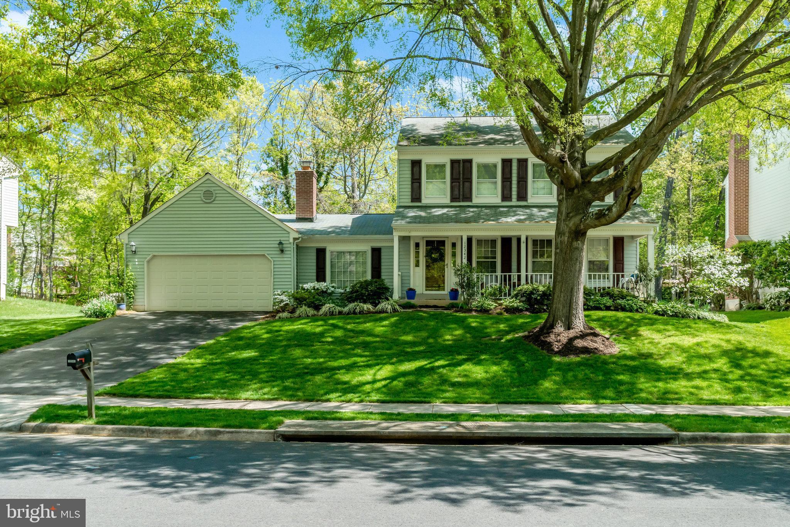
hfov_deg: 60.3
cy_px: 264
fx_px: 680
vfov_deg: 42.3
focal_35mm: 31
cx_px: 395
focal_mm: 31
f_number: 7.1
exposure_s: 1/320
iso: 1250
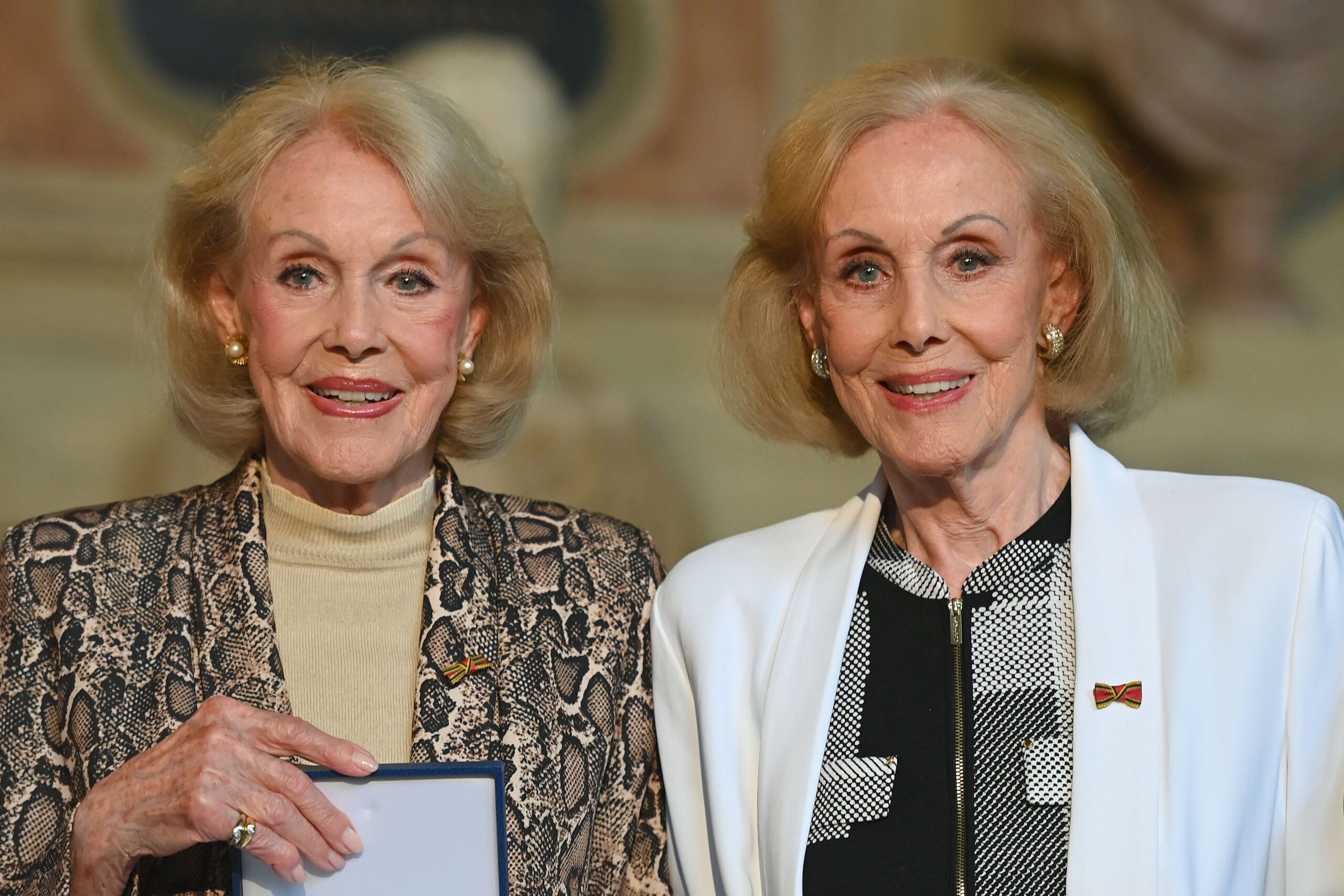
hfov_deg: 13.7
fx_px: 5600
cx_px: 672
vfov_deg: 9.1
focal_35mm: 150
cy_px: 448
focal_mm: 150
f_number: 3.2
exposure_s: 1/250
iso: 1600
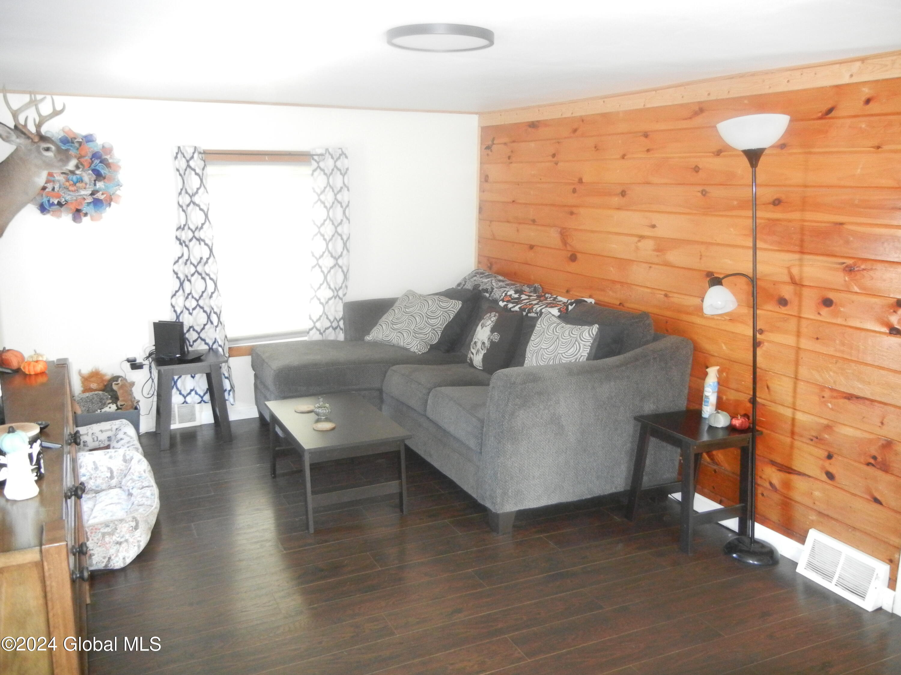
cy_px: 338
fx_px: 781
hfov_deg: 60.0
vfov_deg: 46.8
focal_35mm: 30
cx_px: 450
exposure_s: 1/30
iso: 800
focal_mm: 5.4
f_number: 3.5
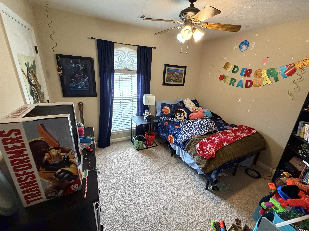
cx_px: 163
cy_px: 118
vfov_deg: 81.7
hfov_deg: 98.1
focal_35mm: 15
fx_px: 134
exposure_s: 1/60
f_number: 2.2
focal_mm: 2.22
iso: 640
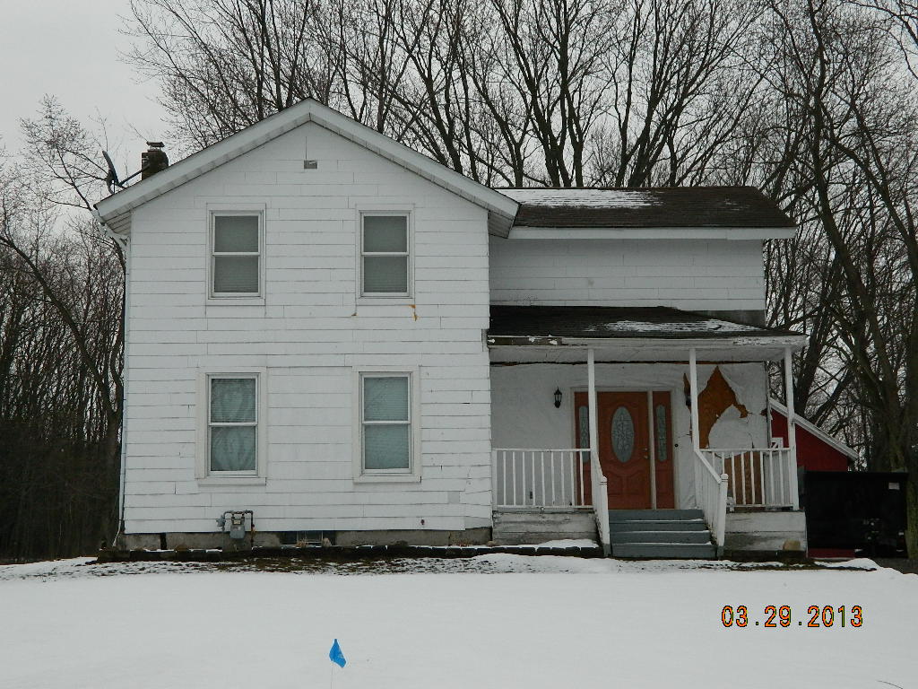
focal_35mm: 57
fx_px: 1512
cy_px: 344
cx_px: 459
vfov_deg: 25.7
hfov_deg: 33.8
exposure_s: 1/400
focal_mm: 10.2
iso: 200
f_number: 3.8
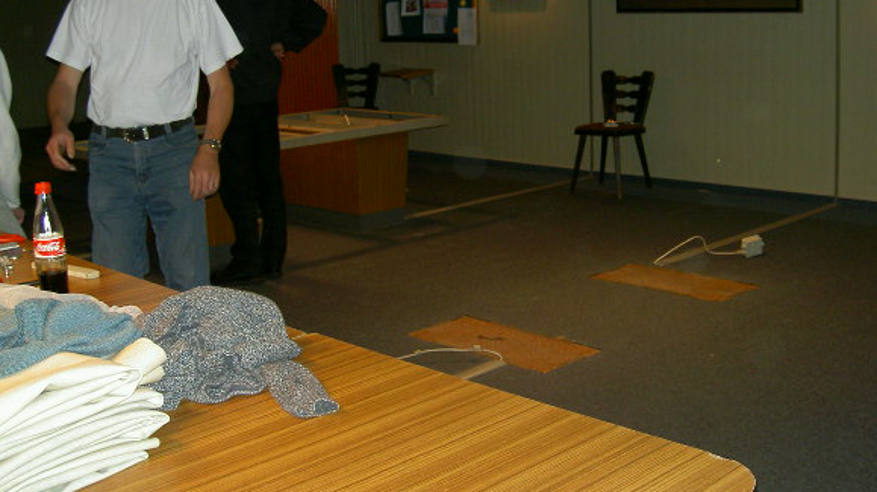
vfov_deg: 25.3
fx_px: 1092
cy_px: 183
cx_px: 459
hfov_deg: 43.7
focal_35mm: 47
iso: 100
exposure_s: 1/59.5
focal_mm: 8
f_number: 2.8
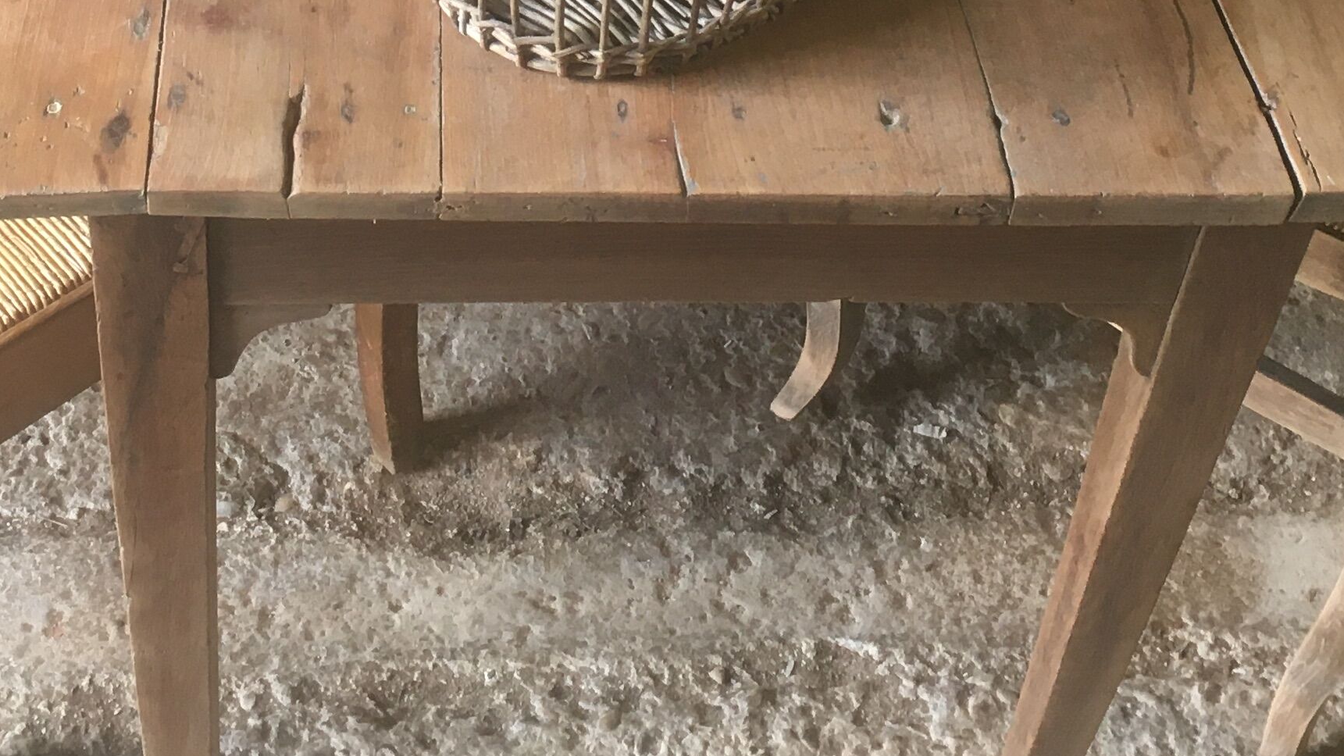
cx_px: 593
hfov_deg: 28.6
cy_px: -376
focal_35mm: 74
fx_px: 2637
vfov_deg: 15.1
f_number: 2.2
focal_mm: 4.15
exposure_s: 1/33
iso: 80
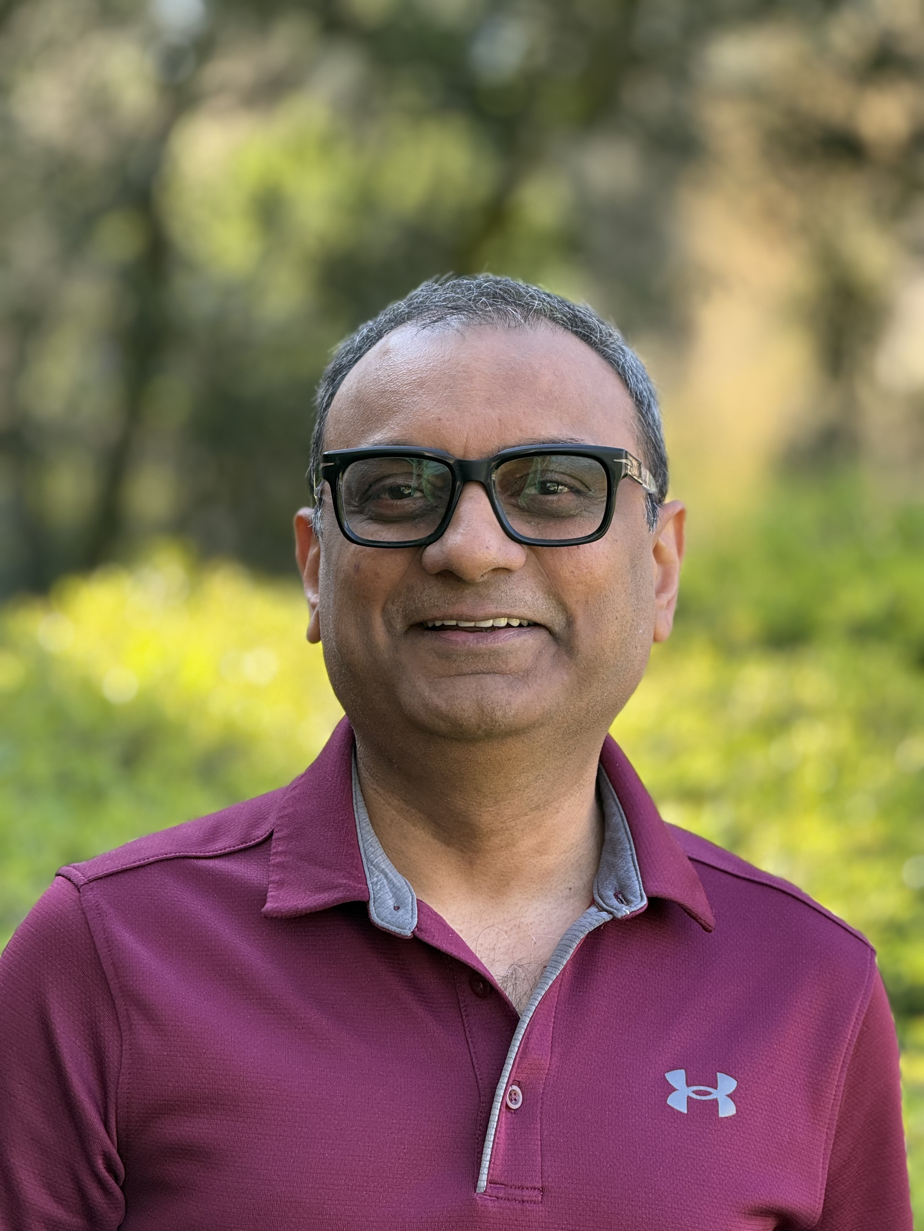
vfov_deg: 16.4
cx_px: 462
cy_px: 616
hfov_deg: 12.3
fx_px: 4271
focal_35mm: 120
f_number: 2.8
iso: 64
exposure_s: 1/99
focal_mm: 15.66
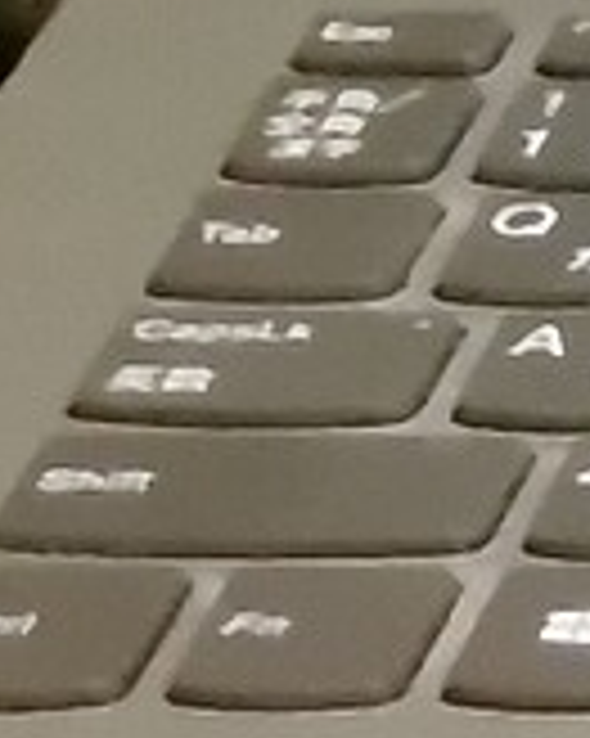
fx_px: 11055
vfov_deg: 3.8
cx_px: 2662
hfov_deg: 2.9
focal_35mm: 506
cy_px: -621
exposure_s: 1/17
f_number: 2.4
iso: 1951
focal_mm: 5.6
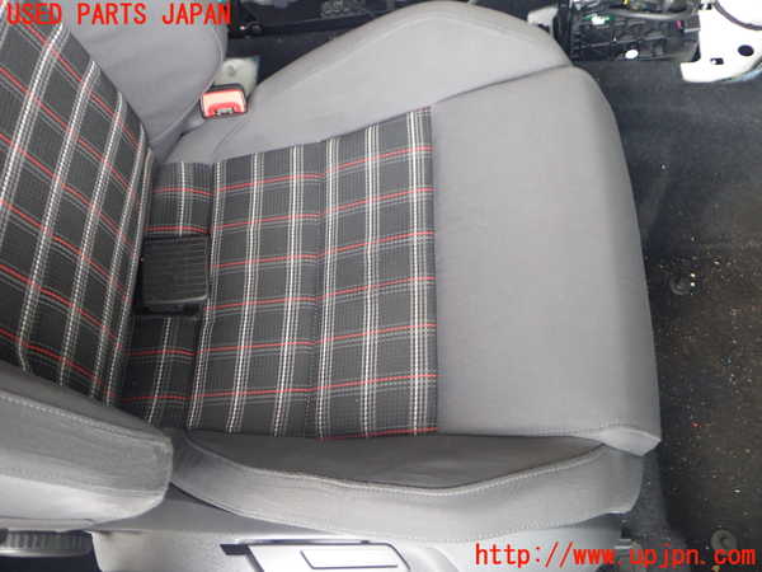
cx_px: 381
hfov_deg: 60.0
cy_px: 286
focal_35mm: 30
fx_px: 660
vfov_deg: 46.8
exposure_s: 1/40
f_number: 2.3
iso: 200
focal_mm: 5.4
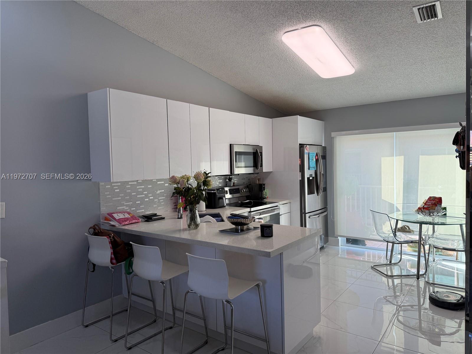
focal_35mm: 24
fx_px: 327
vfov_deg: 56.8
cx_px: 236
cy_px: 177
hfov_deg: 71.6
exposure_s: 1/351
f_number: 1.78
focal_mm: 6.76
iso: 100
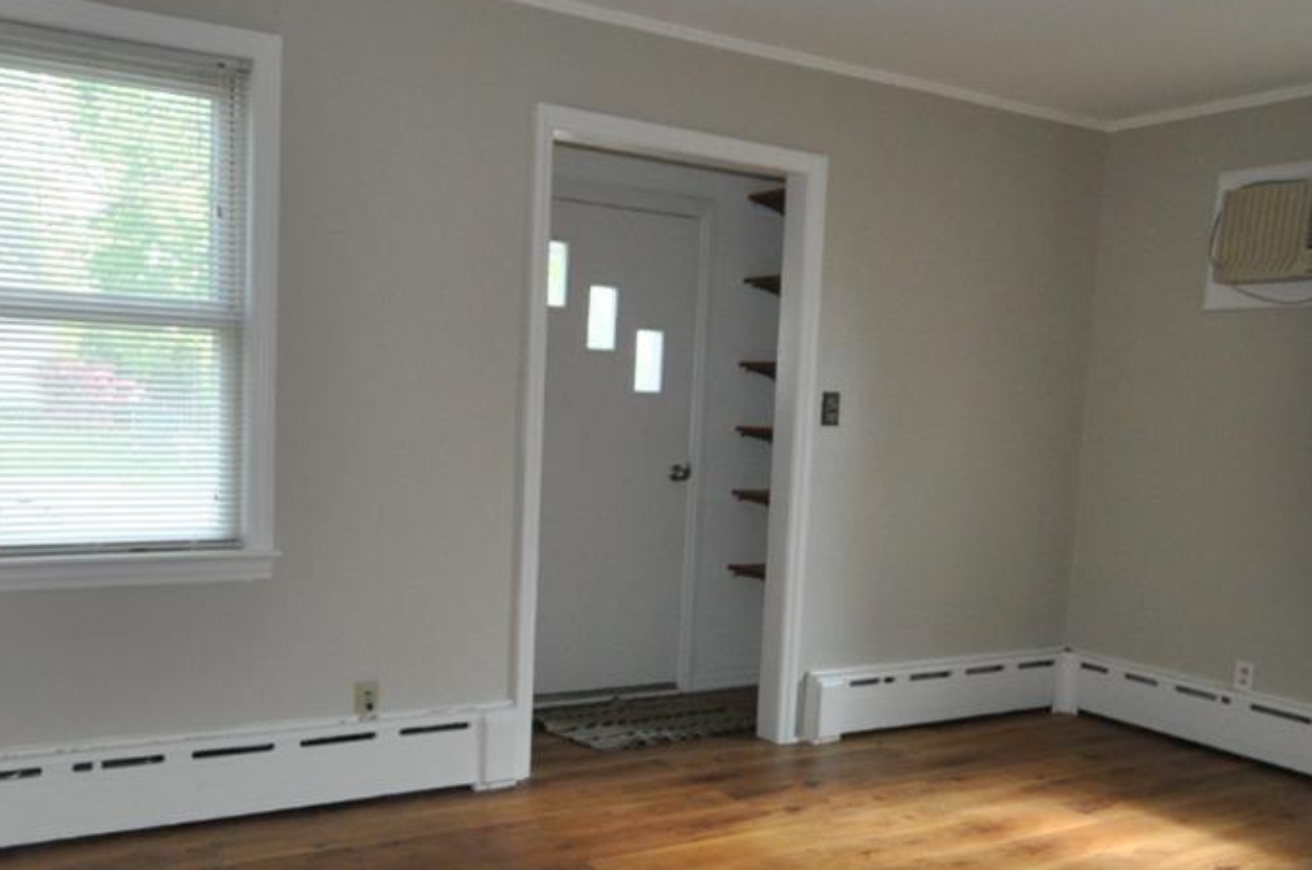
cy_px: 474
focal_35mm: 33
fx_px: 1200
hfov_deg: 57.3
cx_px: 648
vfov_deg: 39.8
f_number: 3.5
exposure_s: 1/125
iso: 800
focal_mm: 10
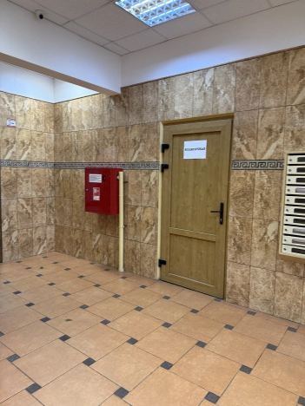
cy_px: 203
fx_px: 282
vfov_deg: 71.6
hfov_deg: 56.8
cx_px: 152
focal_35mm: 24
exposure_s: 1/50
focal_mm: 6.76
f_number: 1.78
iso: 200
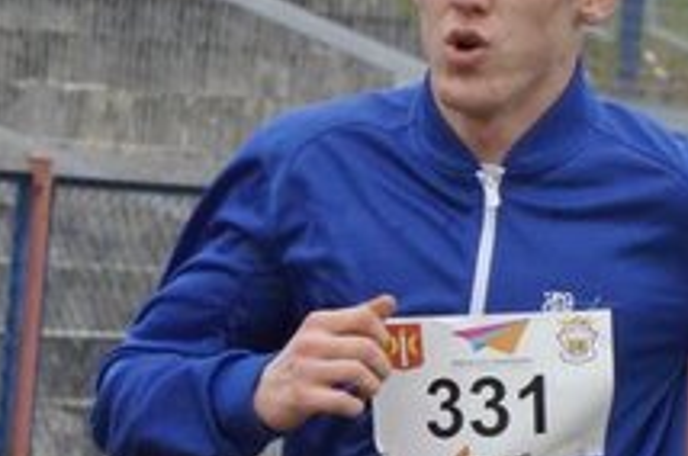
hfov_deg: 4.1
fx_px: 9579
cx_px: 270
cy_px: 350
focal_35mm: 502
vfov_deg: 2.7
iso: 3200
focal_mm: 110
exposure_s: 1/800
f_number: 10
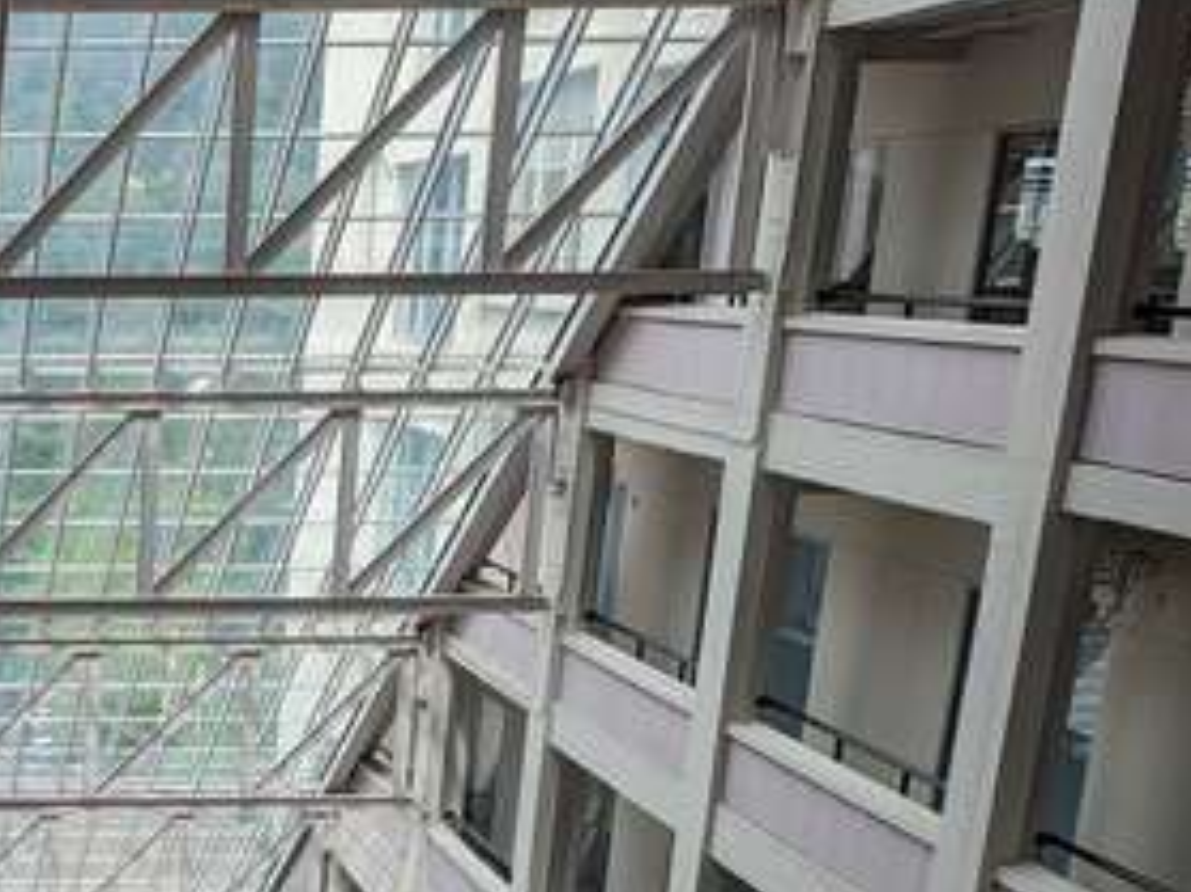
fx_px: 2373
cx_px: -154
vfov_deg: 19.3
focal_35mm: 69
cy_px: 1229
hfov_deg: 25.8
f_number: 1.85
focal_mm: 6.81
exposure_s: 1/524
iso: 40
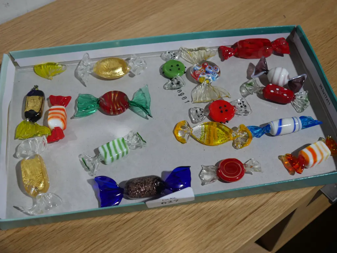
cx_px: 168
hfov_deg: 41.2
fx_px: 448
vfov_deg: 31.5
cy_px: 126
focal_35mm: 46
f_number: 5.1
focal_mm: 23
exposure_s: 1/60
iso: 250
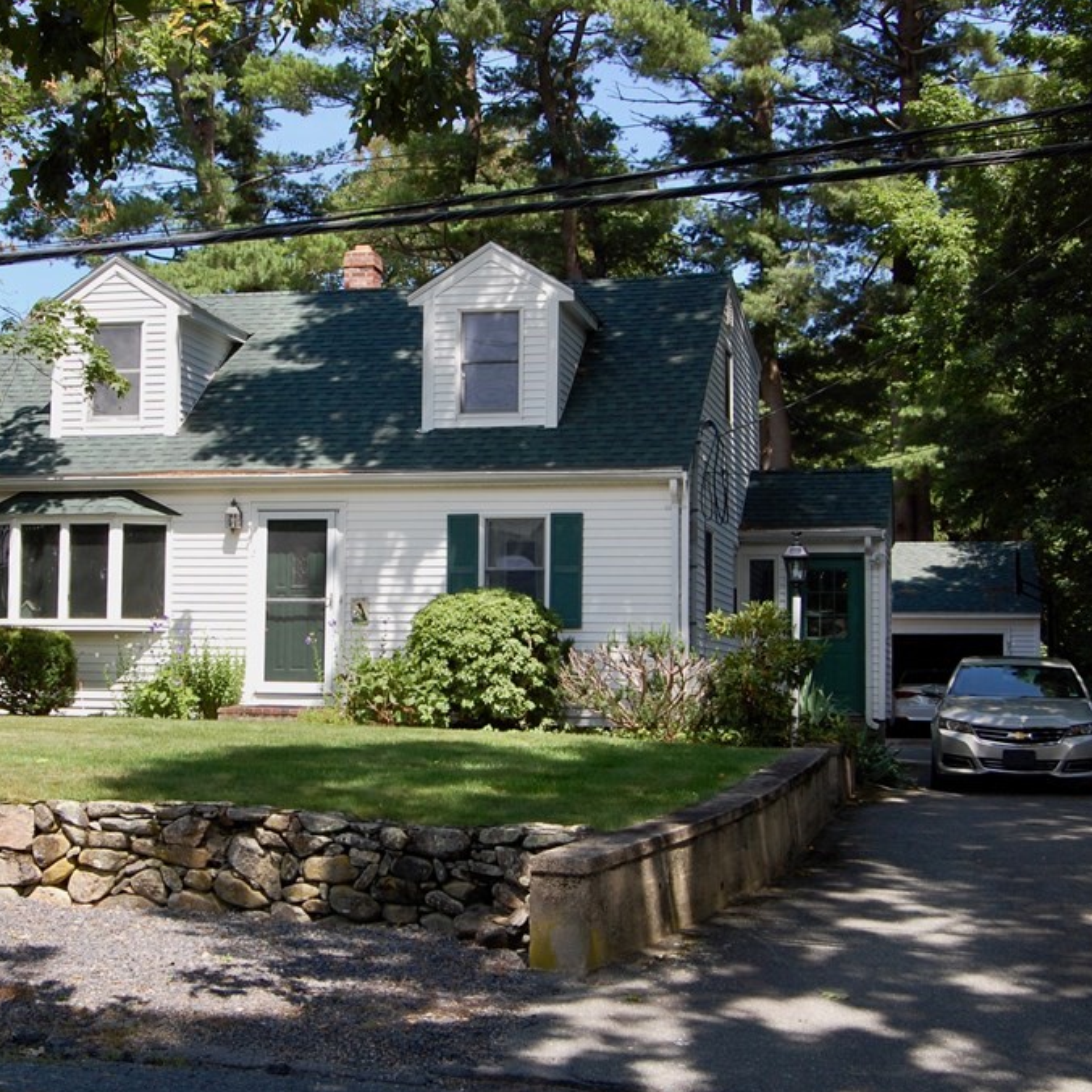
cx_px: 401
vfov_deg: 31.6
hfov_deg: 31.5
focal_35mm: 54
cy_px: 548
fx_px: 1927
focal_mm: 28
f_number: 7.1
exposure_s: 1/200
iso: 200
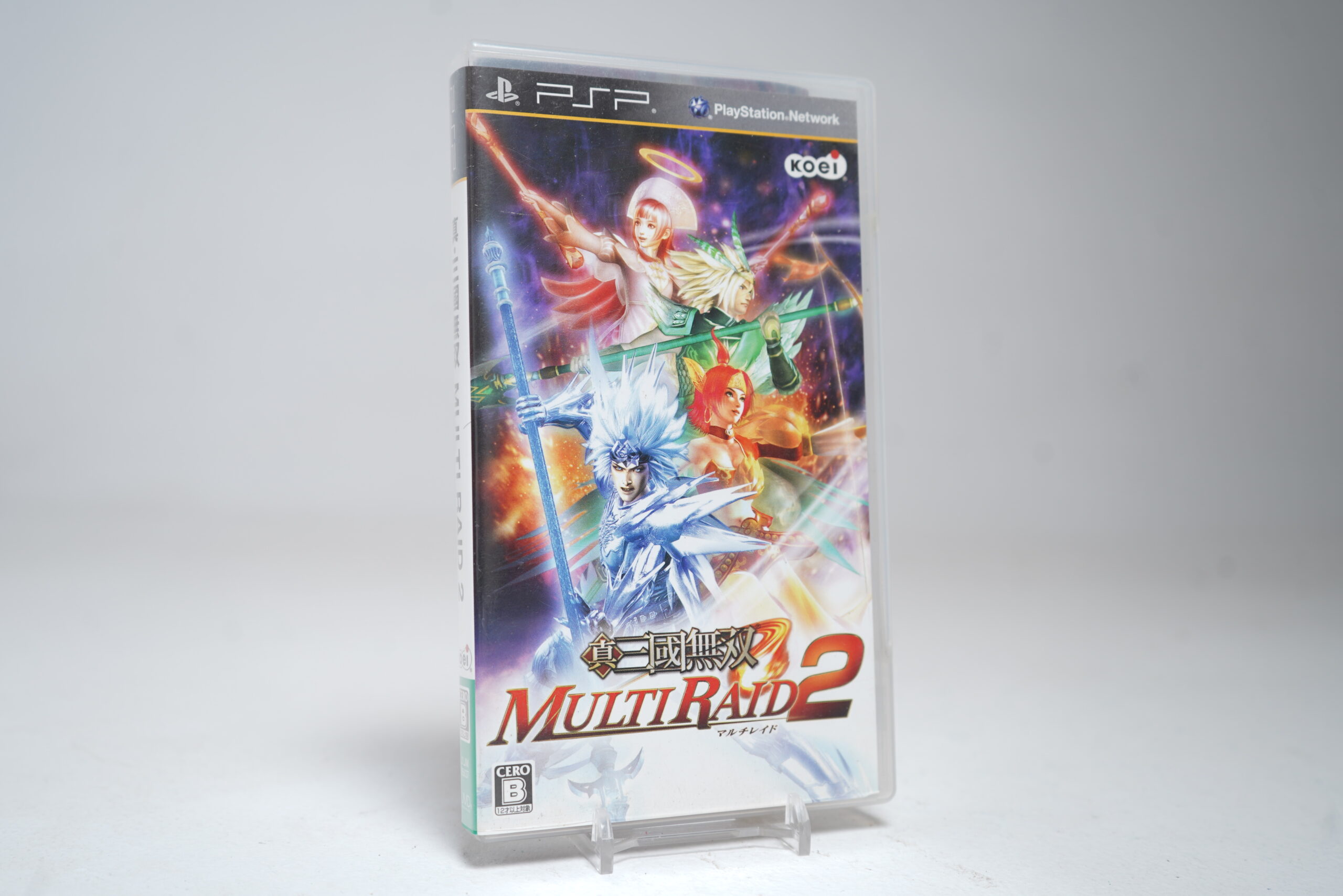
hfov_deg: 50.7
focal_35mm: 38
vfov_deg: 35.1
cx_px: 672
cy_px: 448
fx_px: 1418
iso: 64
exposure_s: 1/4
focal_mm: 38
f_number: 5
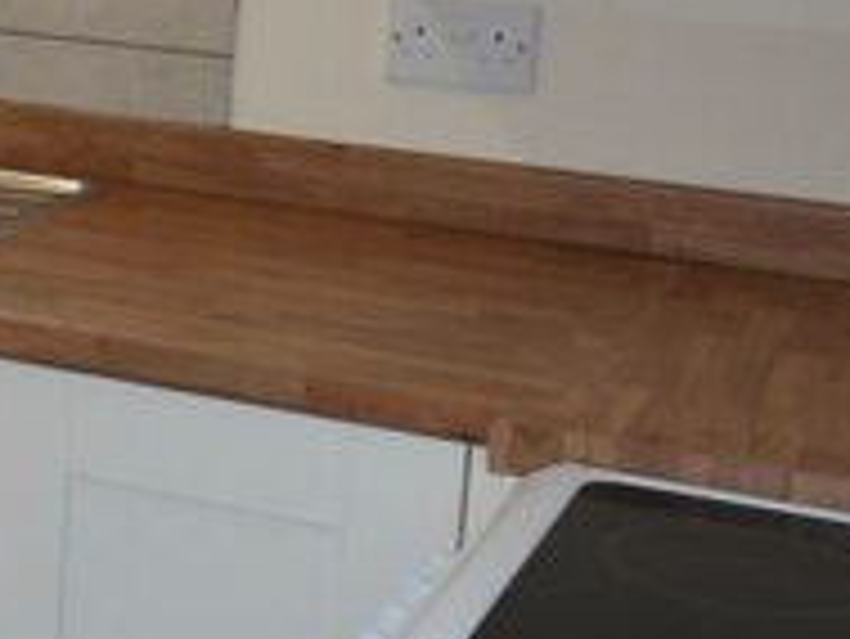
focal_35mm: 89
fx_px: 2187
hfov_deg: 20.4
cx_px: -207
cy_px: 124
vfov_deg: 16.5
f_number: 4.1
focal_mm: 4.3
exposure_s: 1/34
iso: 100
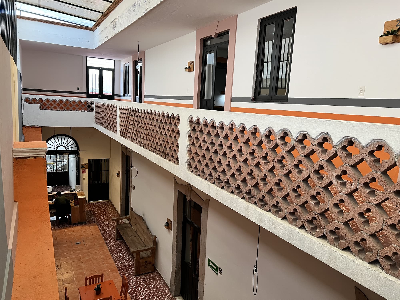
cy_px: 150
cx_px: 200
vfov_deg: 53.1
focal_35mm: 26
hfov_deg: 67.3
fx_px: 300
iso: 125
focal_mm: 5.7
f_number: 1.5
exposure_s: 1/98
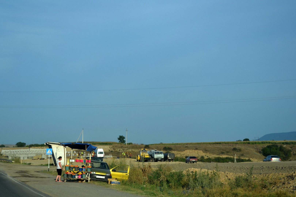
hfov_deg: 24.6
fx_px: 678
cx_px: 148
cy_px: 98
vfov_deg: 16.6
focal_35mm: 82
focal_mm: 55
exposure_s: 1/250
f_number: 7.1
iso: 100
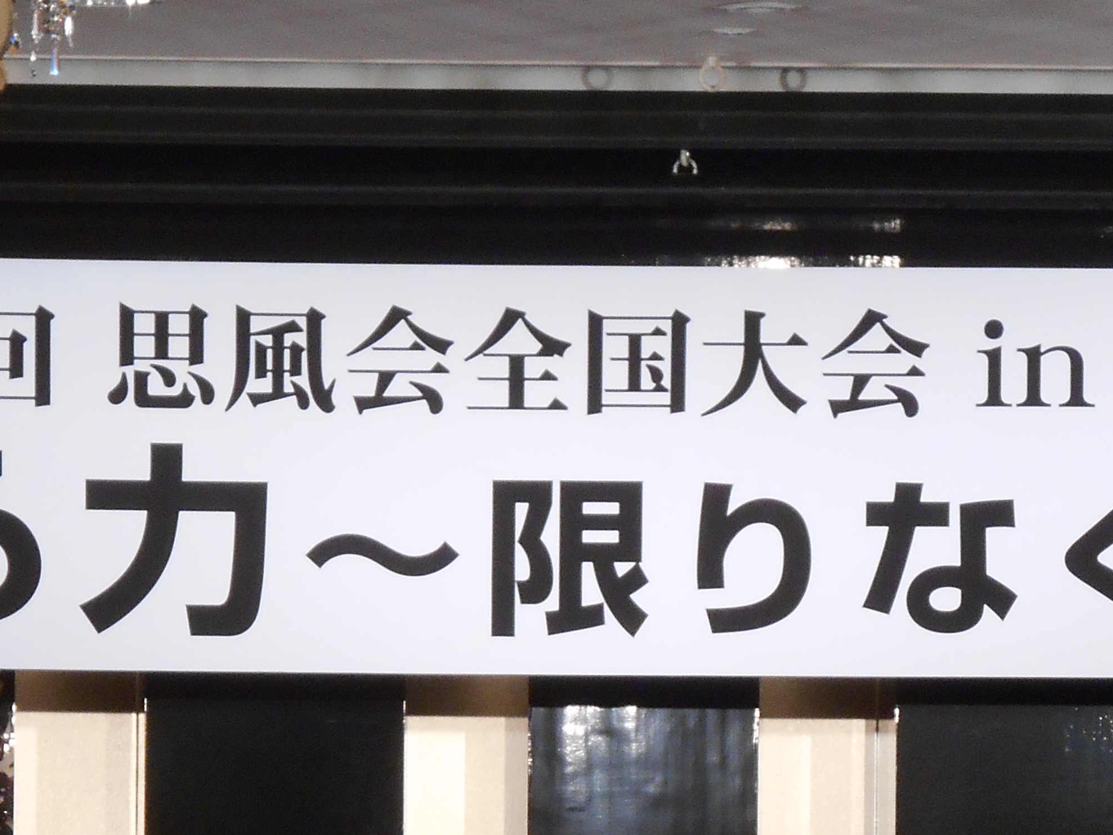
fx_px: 11479
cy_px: 995
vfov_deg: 4.2
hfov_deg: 5.5
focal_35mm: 357
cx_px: 297
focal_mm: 24.7
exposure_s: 1/30
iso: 250
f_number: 5.7
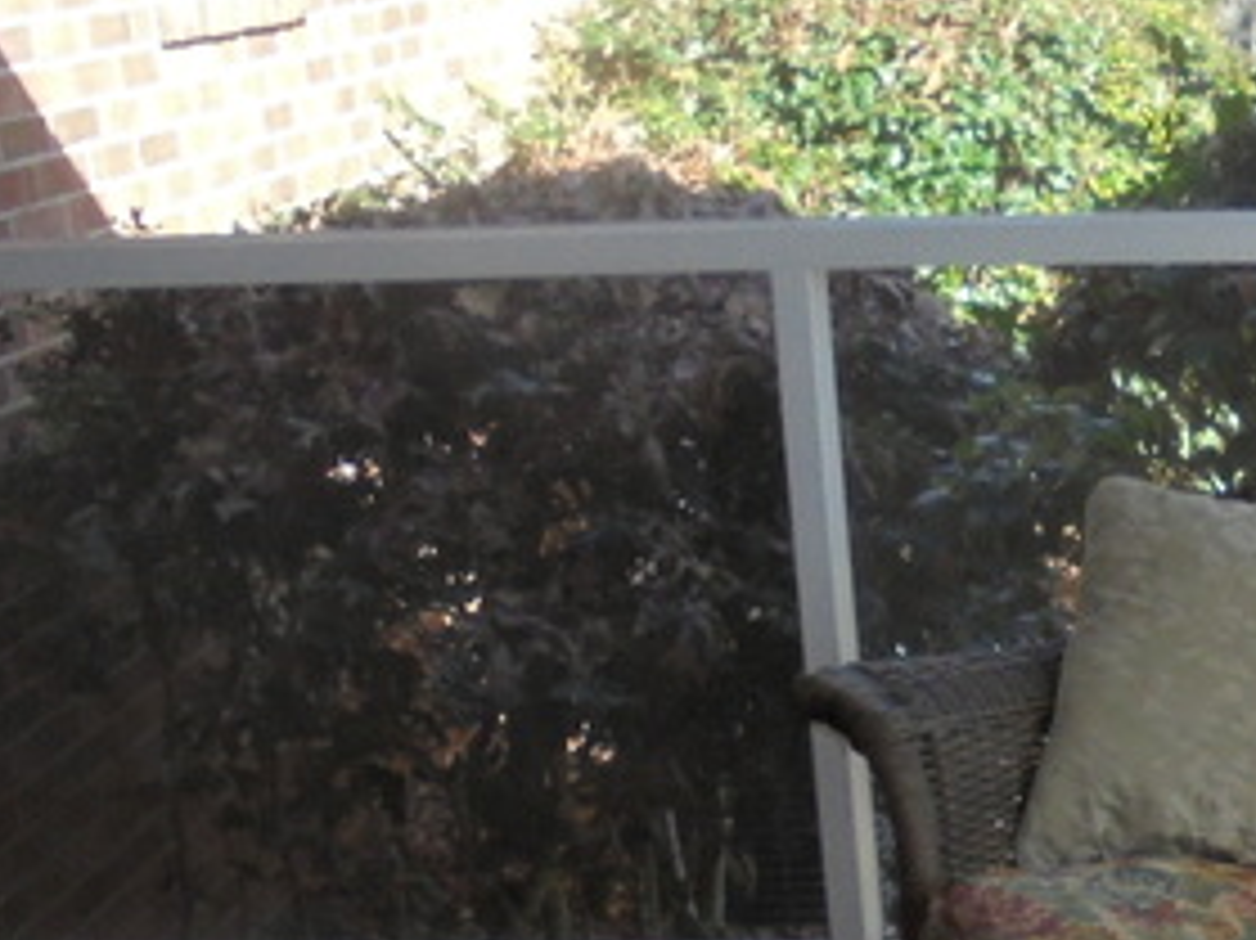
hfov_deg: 25.1
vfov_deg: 19.8
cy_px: 936
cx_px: 1398
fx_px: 2611
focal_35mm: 72
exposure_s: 1/400
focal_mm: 4.6
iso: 250
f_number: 3.5
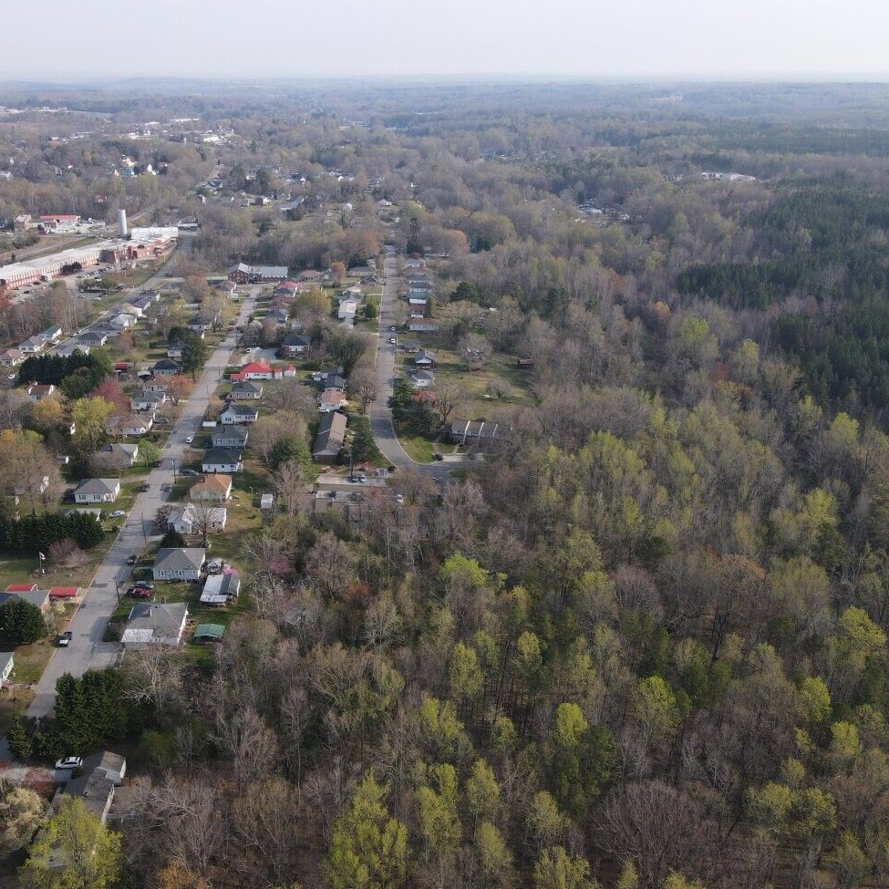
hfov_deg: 55.3
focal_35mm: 29
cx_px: 363
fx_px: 843
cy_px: 441
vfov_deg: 55.6
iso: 200
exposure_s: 1/15
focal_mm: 4.5
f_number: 2.8
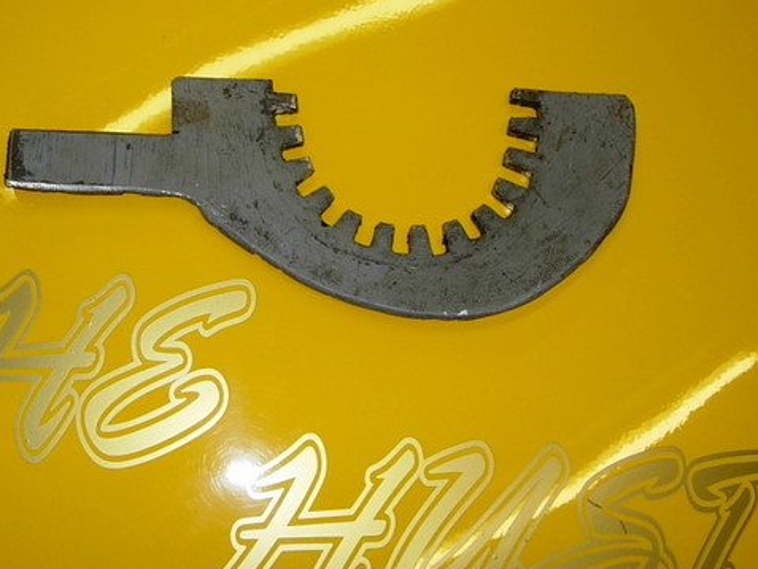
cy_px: 226
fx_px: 1117
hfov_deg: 37.4
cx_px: 329
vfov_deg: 28.5
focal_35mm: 51
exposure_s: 1/32
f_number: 4.8
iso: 79
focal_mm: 7.8
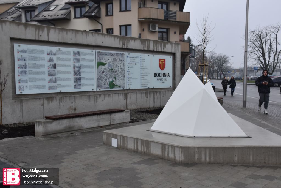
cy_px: 94
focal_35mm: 36
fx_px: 281
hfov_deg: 53.1
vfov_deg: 36.9
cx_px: 140
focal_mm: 24
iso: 400
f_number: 8
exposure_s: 1/250
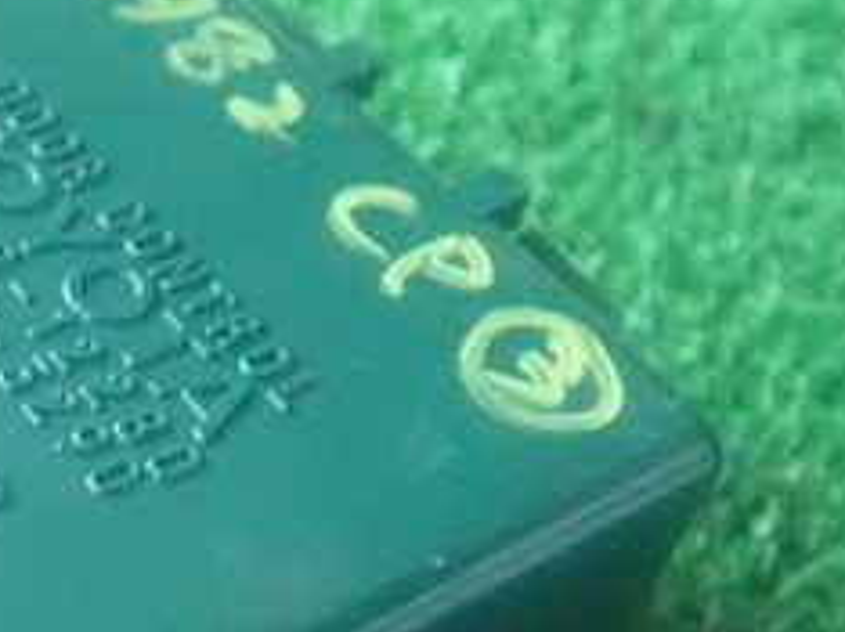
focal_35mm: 77
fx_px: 1878
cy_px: 581
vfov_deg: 18.7
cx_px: -69
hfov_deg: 23.9
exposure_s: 1/8
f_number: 2.3
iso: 1600
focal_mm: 5.5
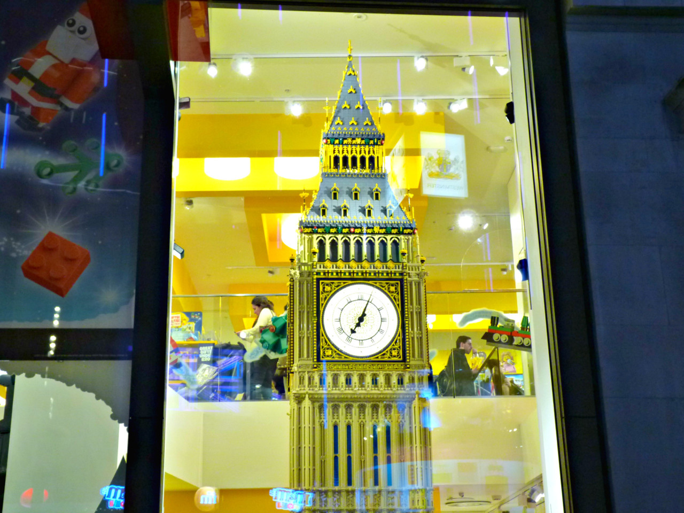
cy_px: 256
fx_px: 968
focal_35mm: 49
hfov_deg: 38.9
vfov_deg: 29.7
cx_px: 342
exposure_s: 1/30
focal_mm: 8.7
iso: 250
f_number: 3.2
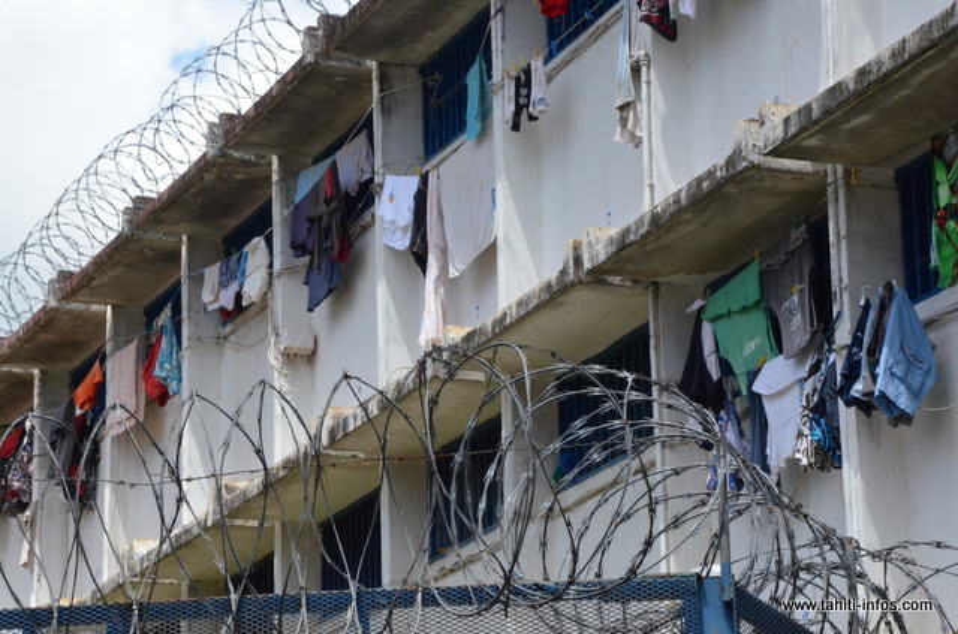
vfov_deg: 10.7
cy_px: 317
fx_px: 3386
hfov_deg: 16.1
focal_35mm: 128
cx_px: 479
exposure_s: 1/1250
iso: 2500
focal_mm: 85
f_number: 18
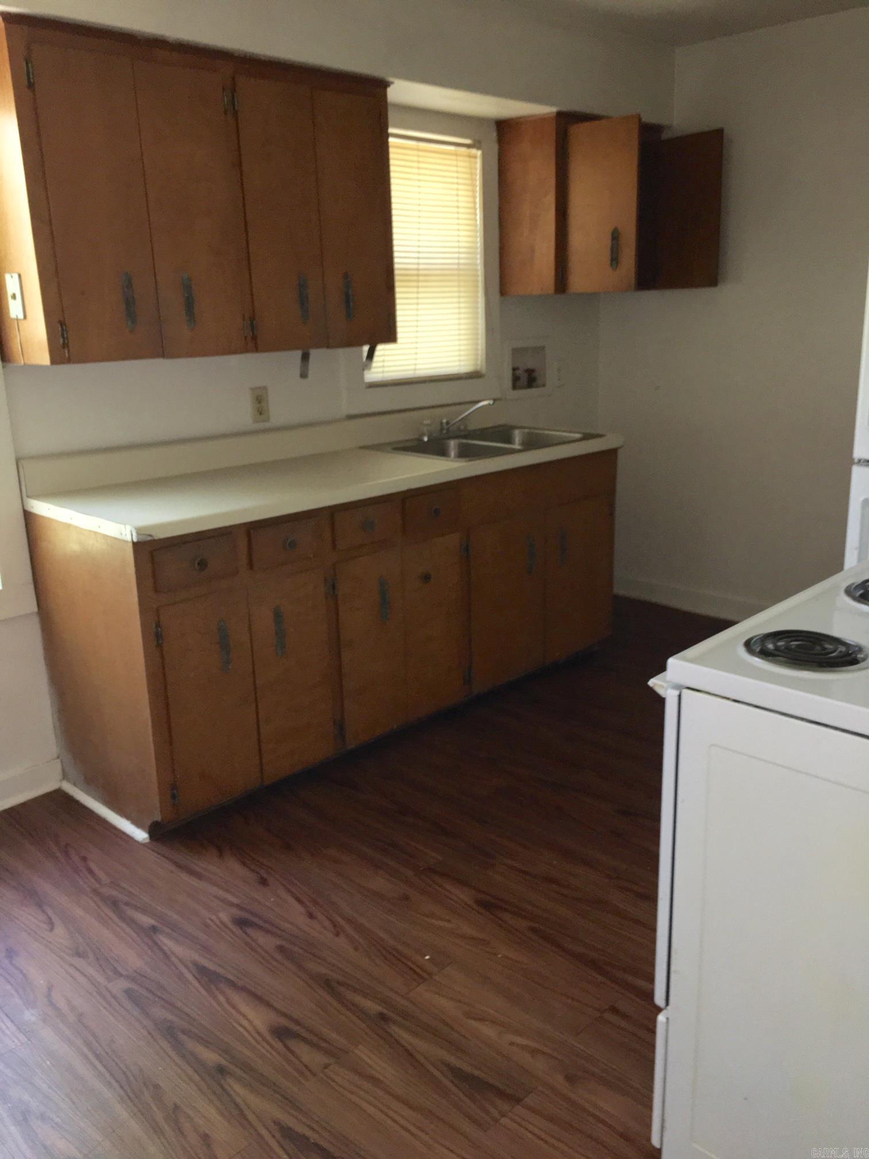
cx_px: 434
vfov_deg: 61.7
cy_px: 580
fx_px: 971
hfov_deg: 48.2
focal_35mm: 29
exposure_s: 1/30
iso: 32
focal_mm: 4.15
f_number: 2.2
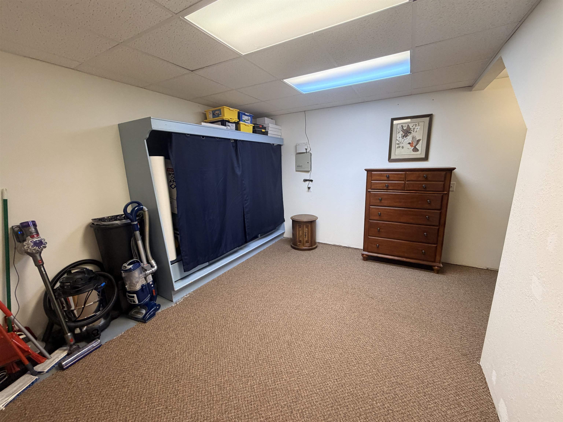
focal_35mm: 14
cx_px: 282
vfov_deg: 85.7
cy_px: 211
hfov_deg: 102.1
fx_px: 228
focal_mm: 2.22
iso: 200
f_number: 2.2
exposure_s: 1/60
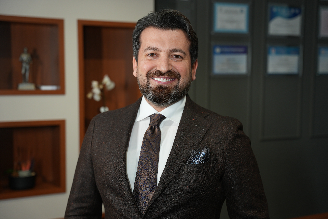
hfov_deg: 36.9
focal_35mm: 54
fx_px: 491
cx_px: 164
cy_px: 110
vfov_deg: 25.1
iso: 320
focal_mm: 53.9
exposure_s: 1/100
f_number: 2.8
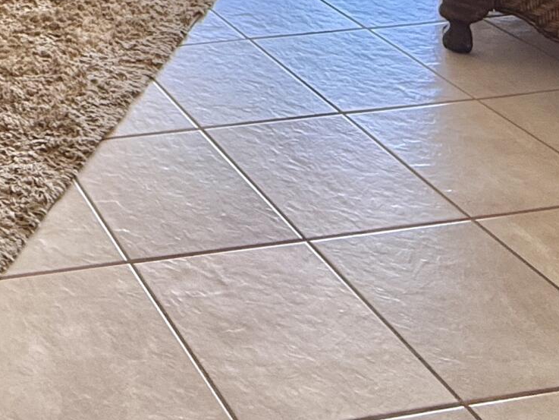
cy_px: -305
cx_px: -175
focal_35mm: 57
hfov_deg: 27.8
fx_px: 921
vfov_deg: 19.9
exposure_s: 1/125
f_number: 2.2
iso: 64
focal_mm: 2.22
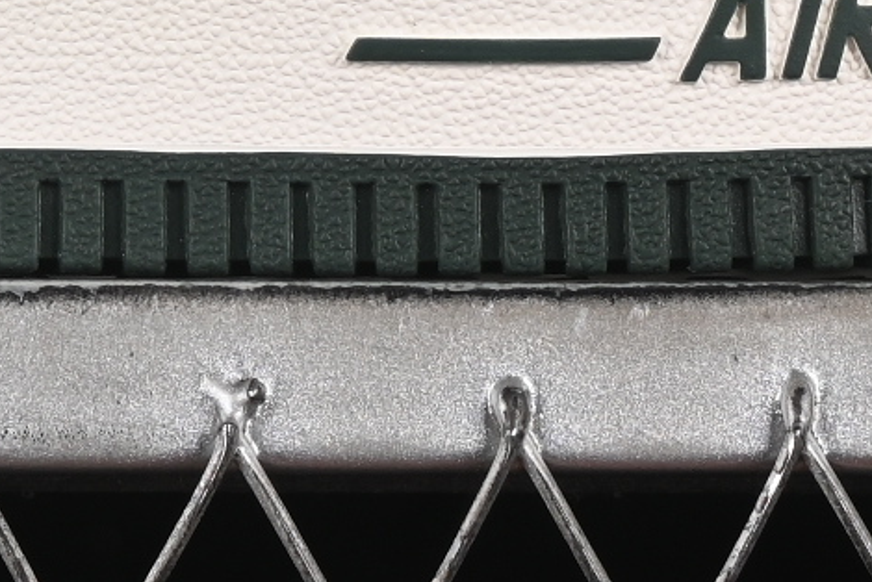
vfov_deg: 3.1
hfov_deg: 4.6
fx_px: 10761
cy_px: -797
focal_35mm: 444
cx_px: -469
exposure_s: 1/80
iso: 160
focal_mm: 50
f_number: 8
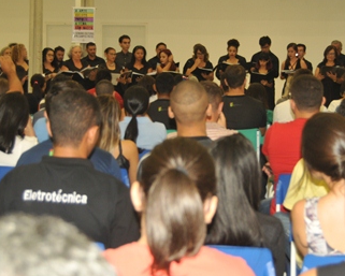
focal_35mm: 87
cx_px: 188
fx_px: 888
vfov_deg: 17.7
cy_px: 113
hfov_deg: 22.0
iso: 400
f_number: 4.2
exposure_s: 1/60
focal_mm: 31
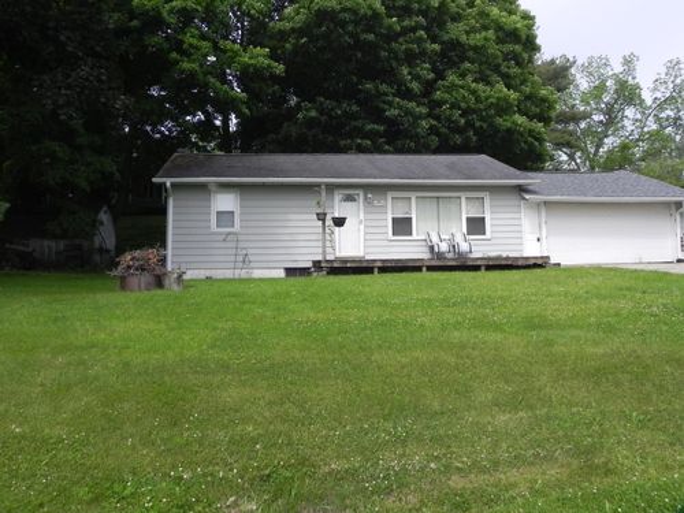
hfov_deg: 61.7
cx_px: 342
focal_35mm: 29
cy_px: 256
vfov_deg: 48.2
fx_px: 573
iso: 224
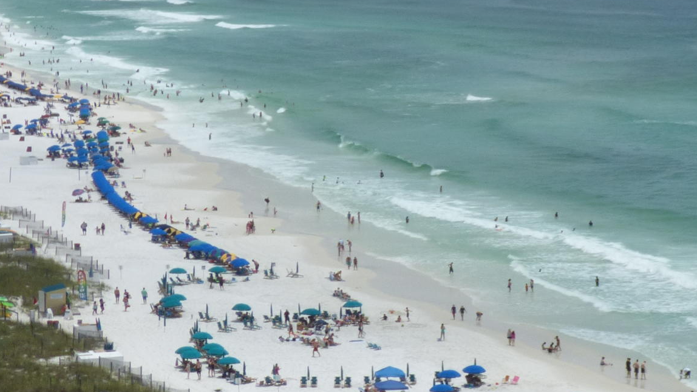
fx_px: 2421
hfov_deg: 16.2
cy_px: 38
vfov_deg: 9.2
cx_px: 603
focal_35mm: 131
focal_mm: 8.24
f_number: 5
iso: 100
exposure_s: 1/2000
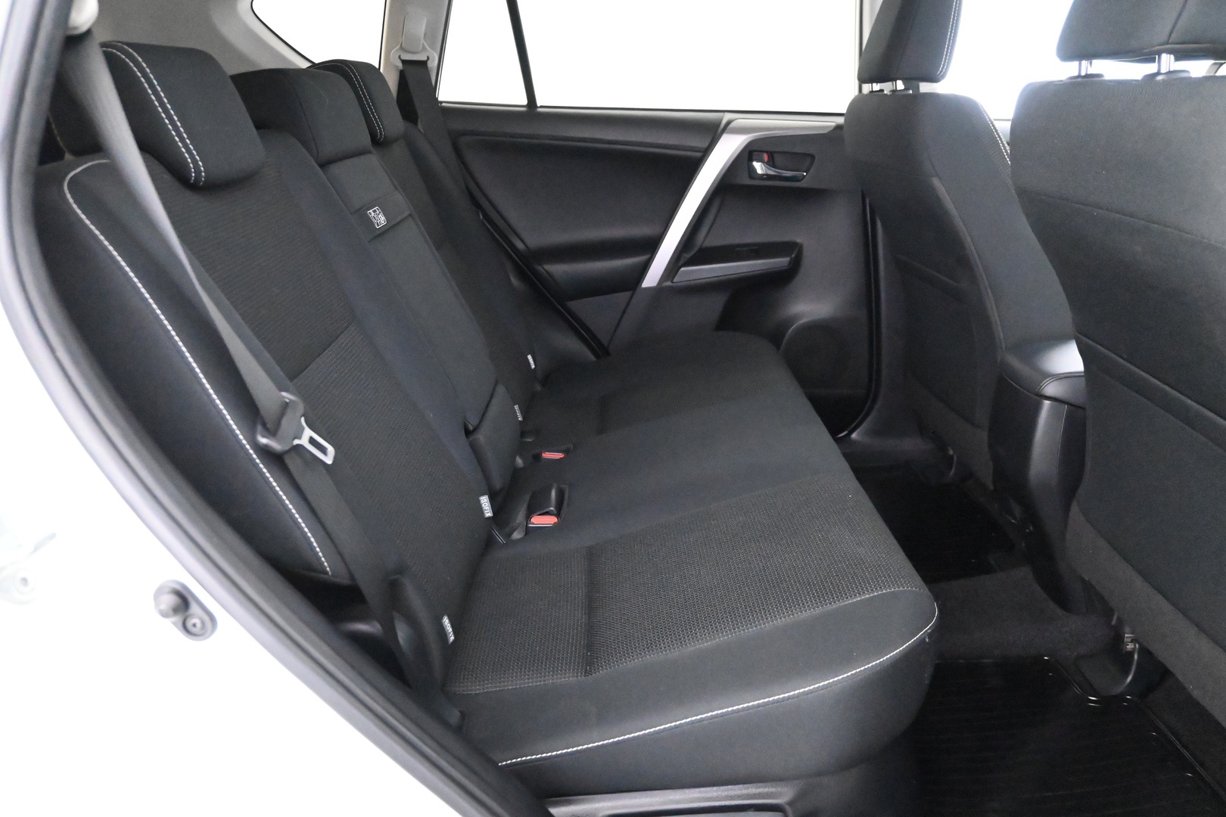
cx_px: 613
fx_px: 945
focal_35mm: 28
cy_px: 408
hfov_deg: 65.9
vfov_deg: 46.8
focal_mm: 18.5
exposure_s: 1/30
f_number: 3.8
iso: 14400
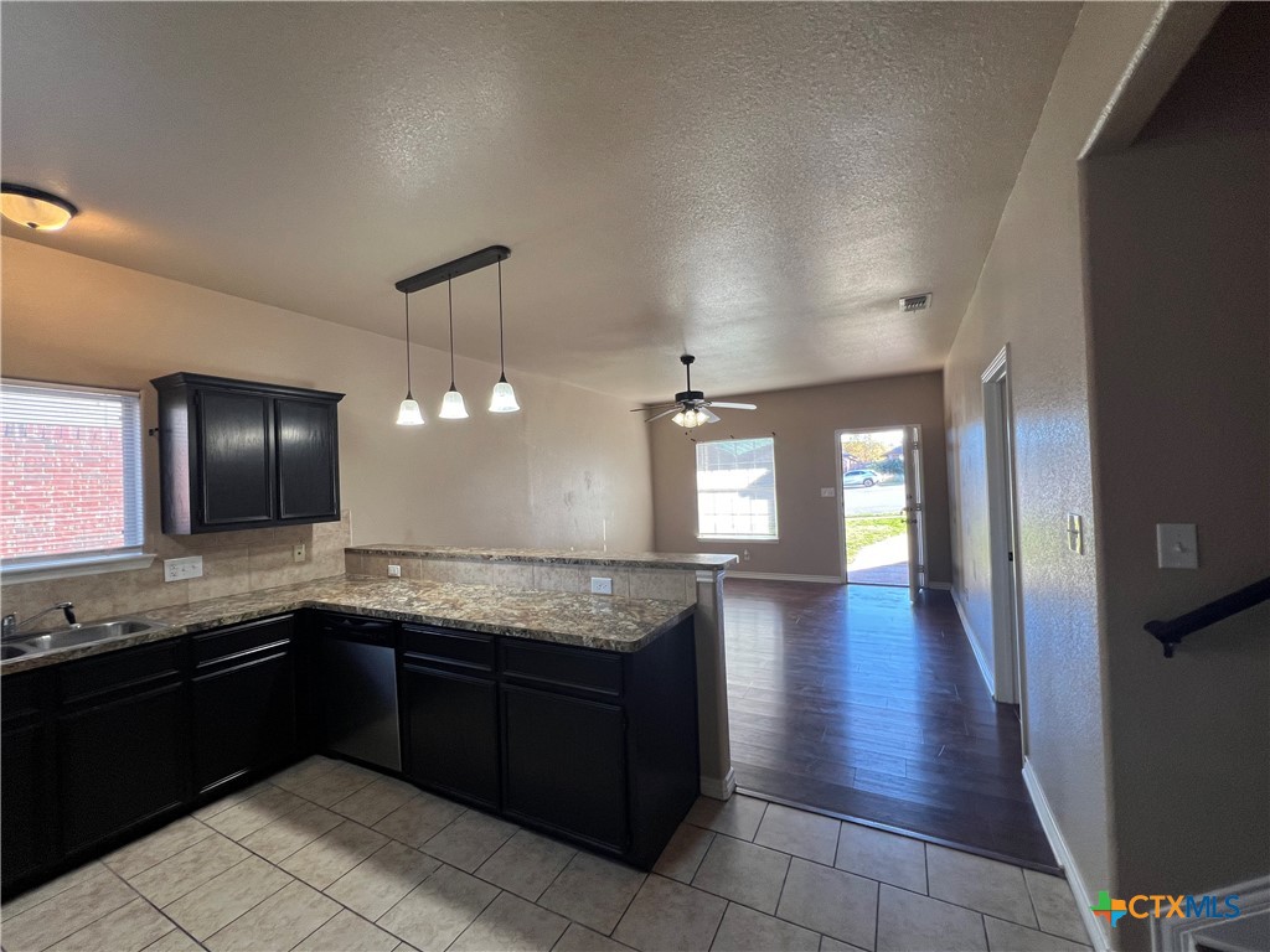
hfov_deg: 106.2
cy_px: 476
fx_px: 477
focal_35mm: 13
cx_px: 635
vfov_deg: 89.9
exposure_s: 1/120
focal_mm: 1.57
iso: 100
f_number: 1.8
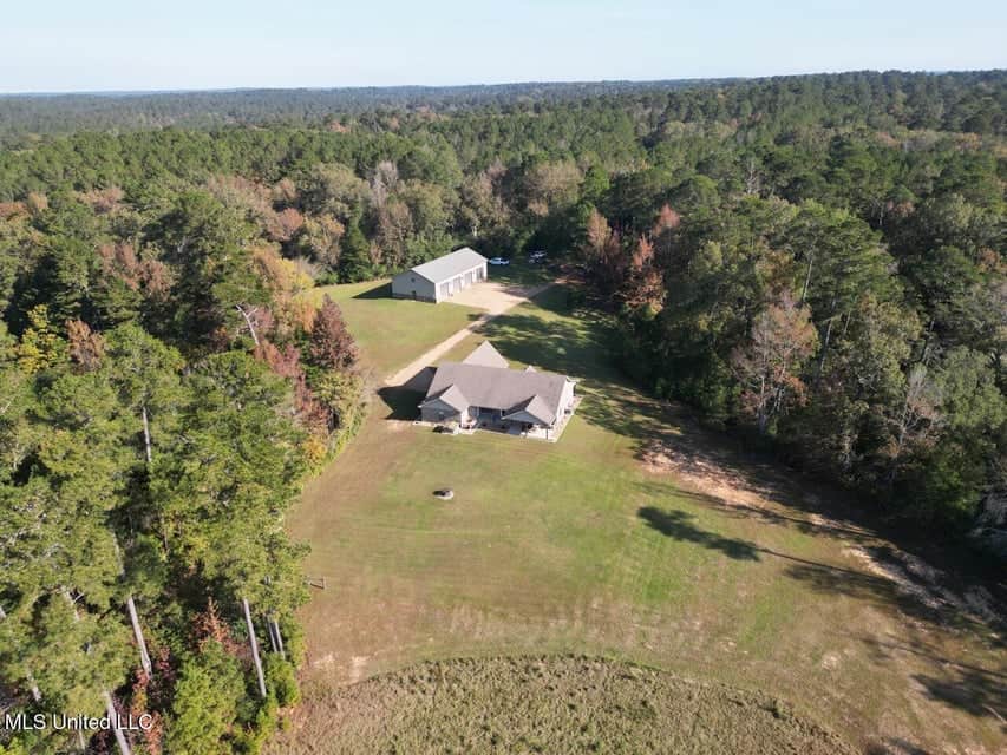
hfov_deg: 71.6
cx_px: 504
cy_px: 378
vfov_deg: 56.8
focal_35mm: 24
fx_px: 698
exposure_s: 1/1600
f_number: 1.7
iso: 200
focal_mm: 6.72
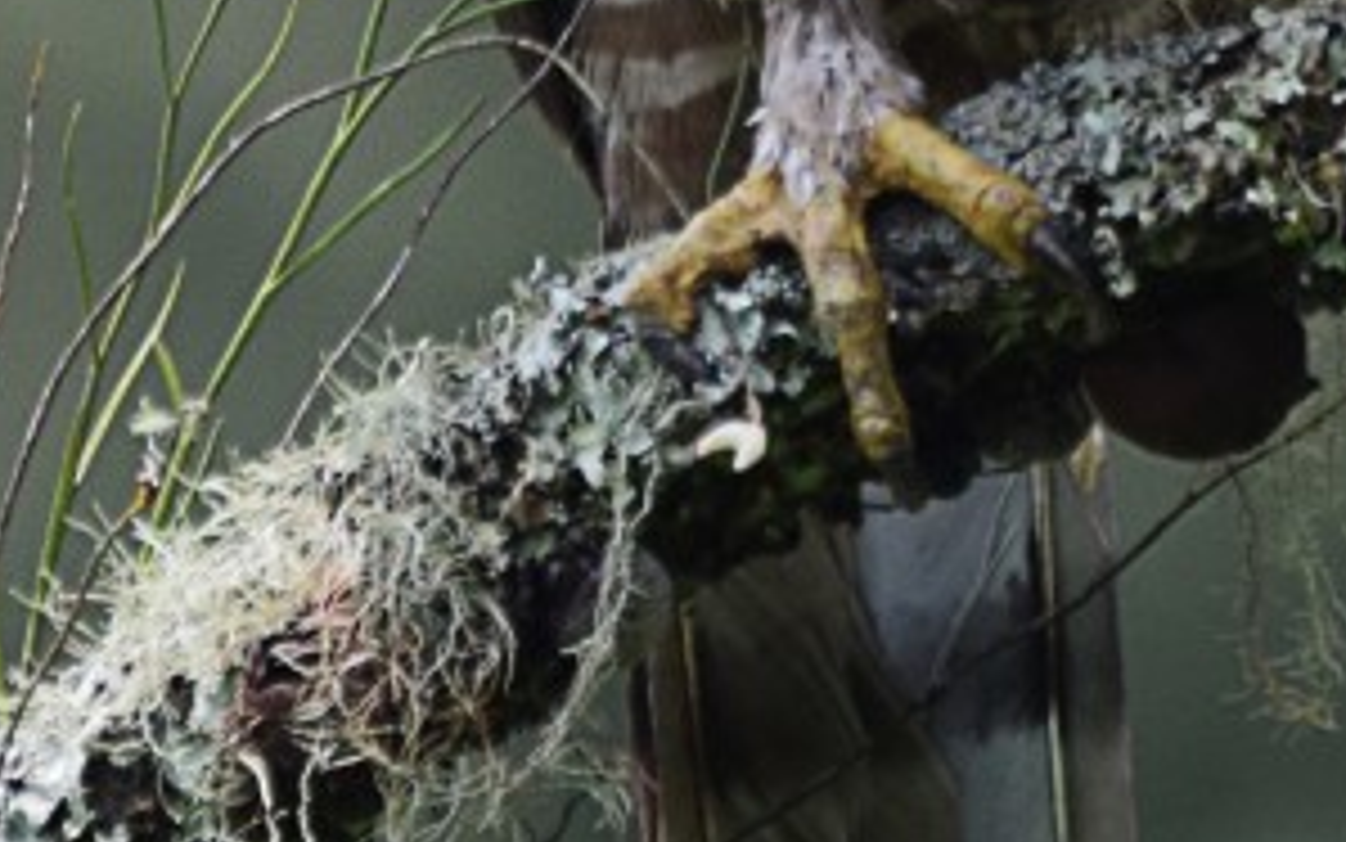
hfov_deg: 0.4
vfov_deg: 0.3
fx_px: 182605
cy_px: -734
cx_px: 594
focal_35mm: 4977
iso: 800
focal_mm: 600
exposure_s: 1/800
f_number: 6.3
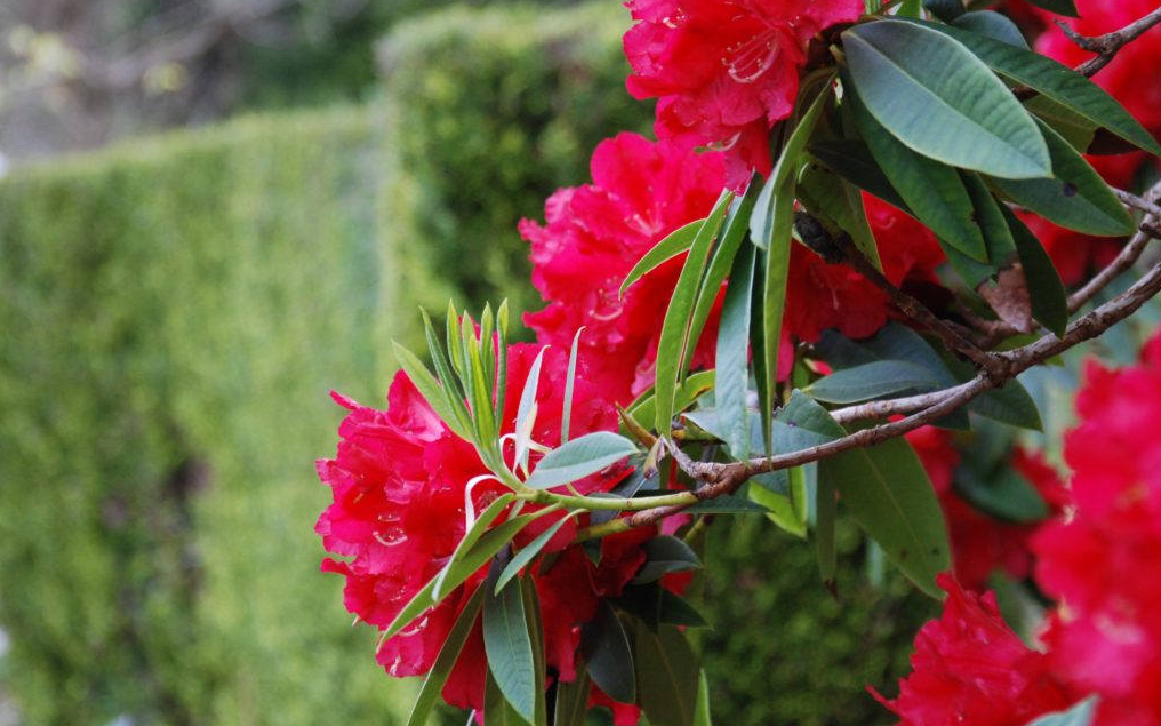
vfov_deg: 12.1
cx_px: 580
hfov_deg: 19.3
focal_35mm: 108
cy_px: 387
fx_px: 3417
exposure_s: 1/250
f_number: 4.5
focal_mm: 70
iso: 800
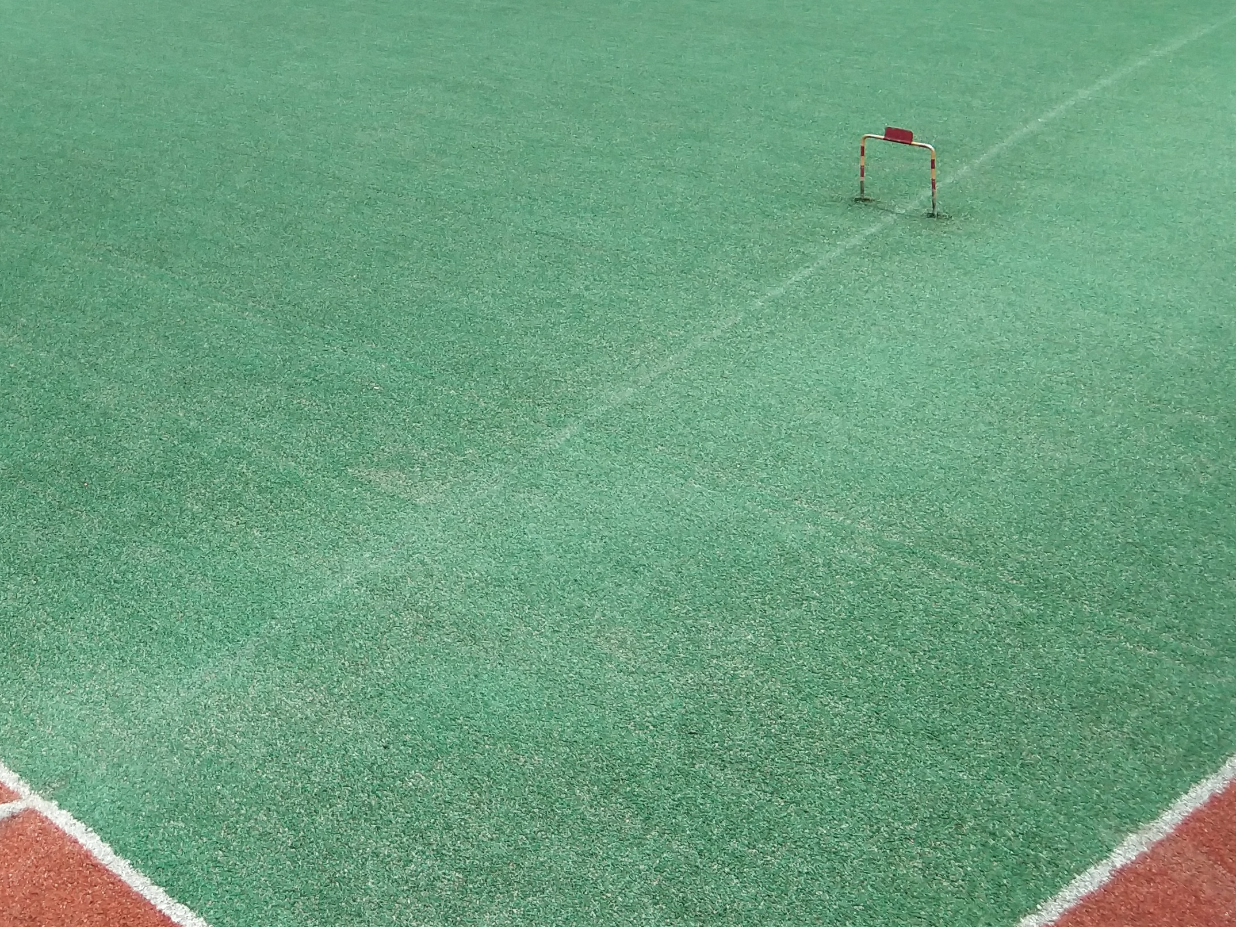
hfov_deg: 30.6
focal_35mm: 60
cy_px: 95
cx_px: 99
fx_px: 2142
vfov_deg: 23.8
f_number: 2.2
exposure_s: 1/817
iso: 50
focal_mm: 3.69
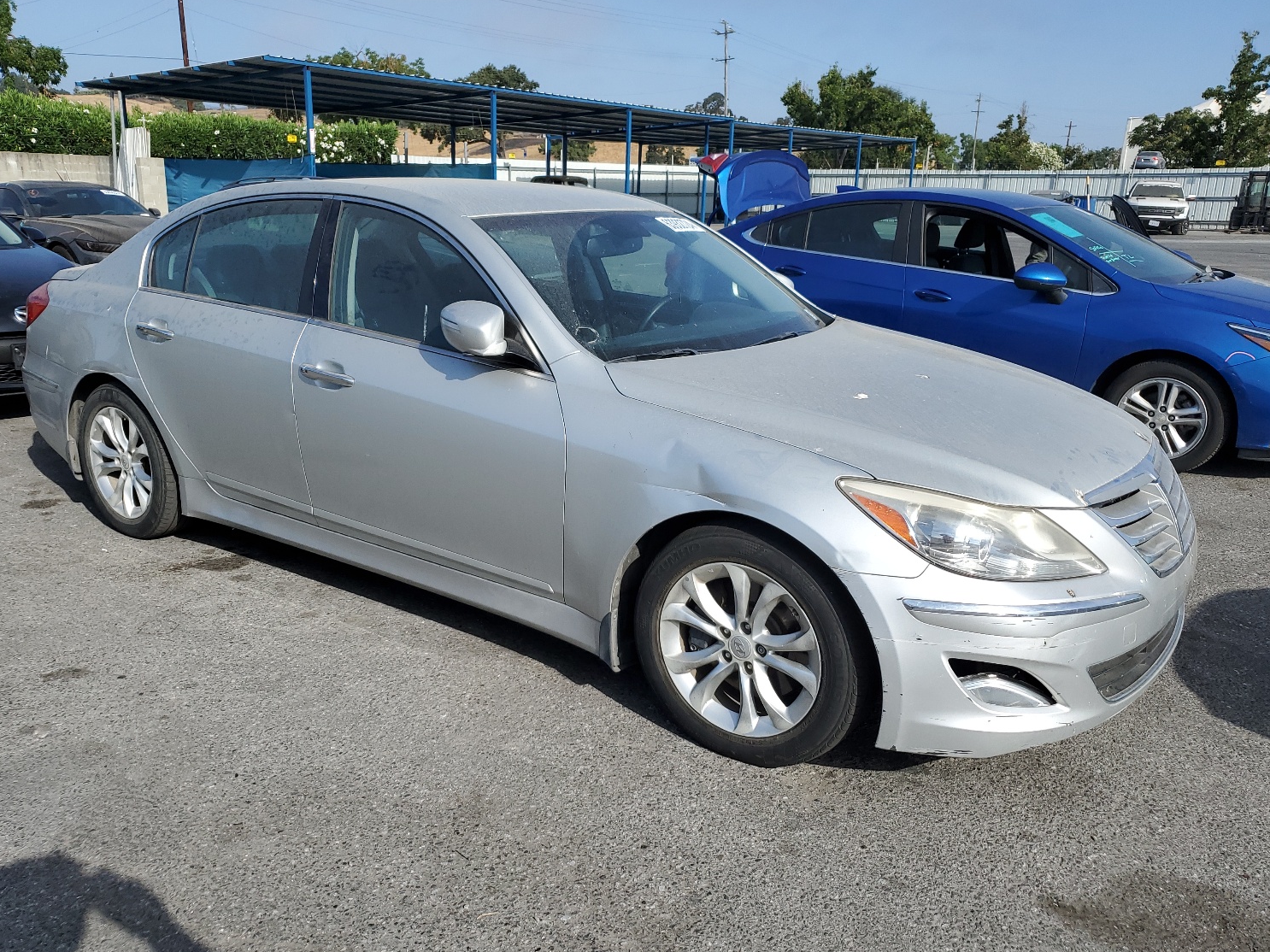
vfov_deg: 49.7
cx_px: 601
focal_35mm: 28
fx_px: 1027
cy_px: 502
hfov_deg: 63.4
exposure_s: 1/3333
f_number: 1.5
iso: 50
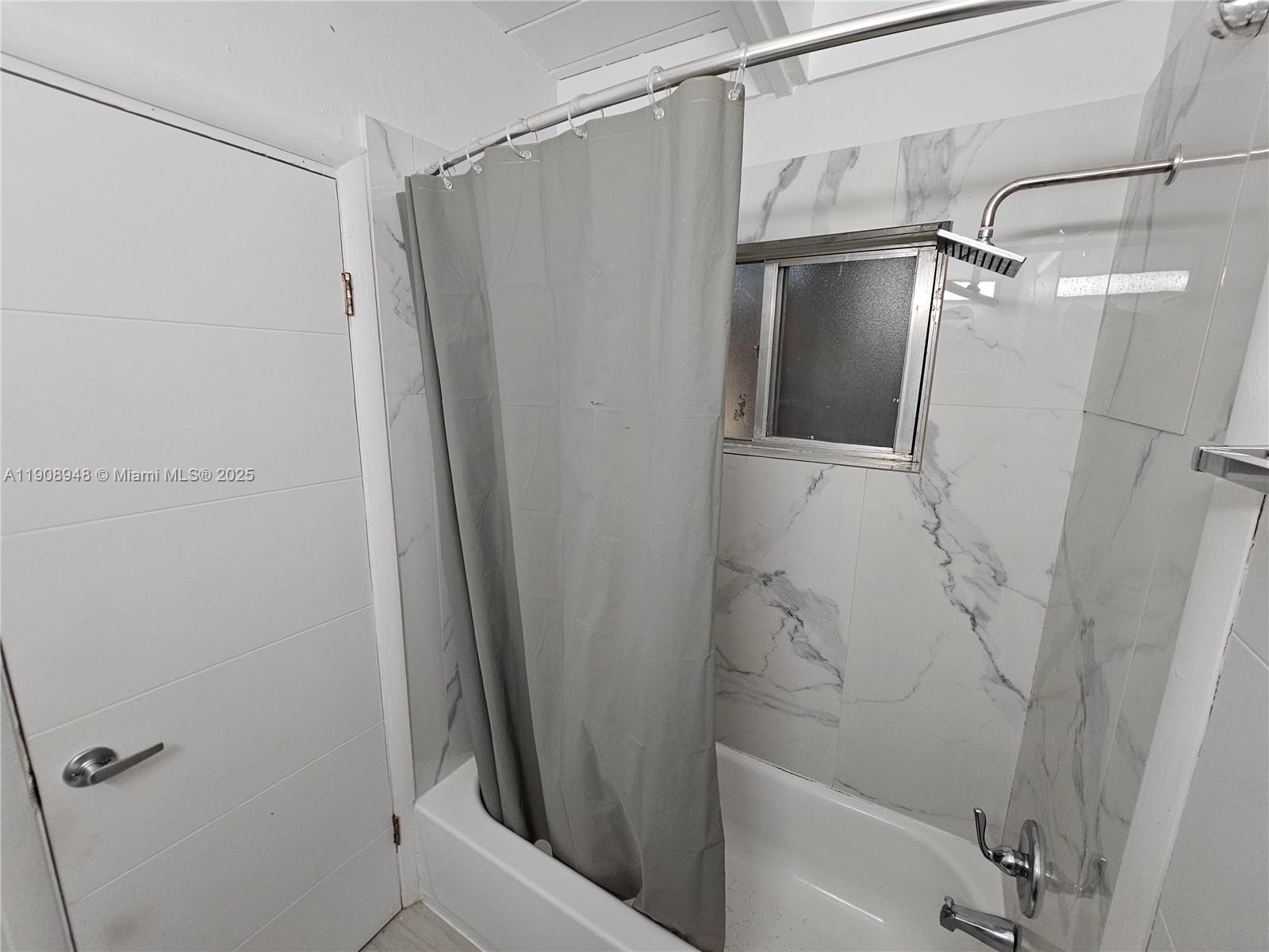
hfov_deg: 106.2
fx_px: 477
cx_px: 634
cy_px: 476
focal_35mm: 13
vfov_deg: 89.9
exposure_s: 1/100
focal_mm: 2.2
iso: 320
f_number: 2.2
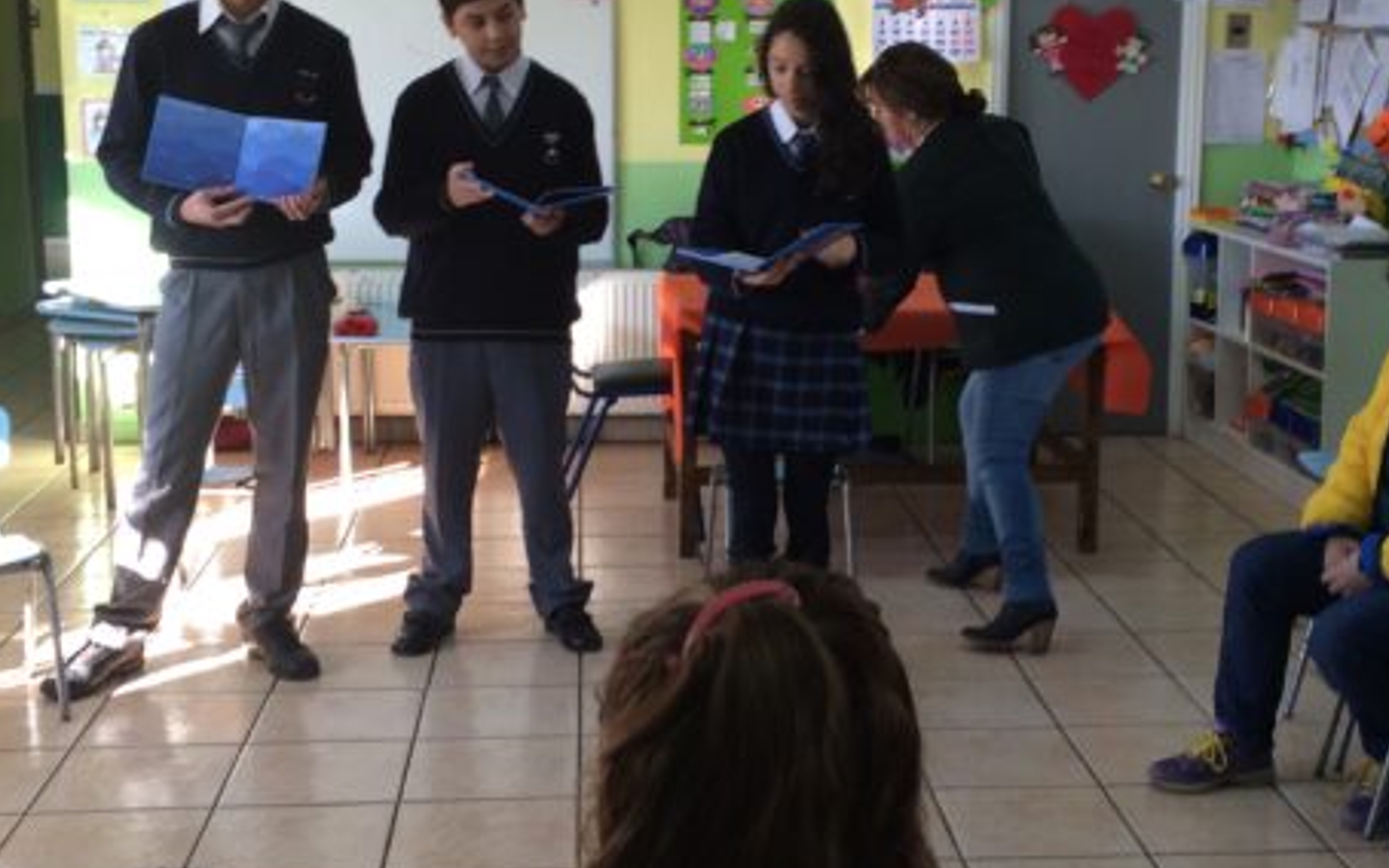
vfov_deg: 24.9
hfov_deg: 38.8
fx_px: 1969
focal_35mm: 52
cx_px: 774
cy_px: 367
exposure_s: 1/50
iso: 40
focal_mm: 4.15
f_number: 2.2
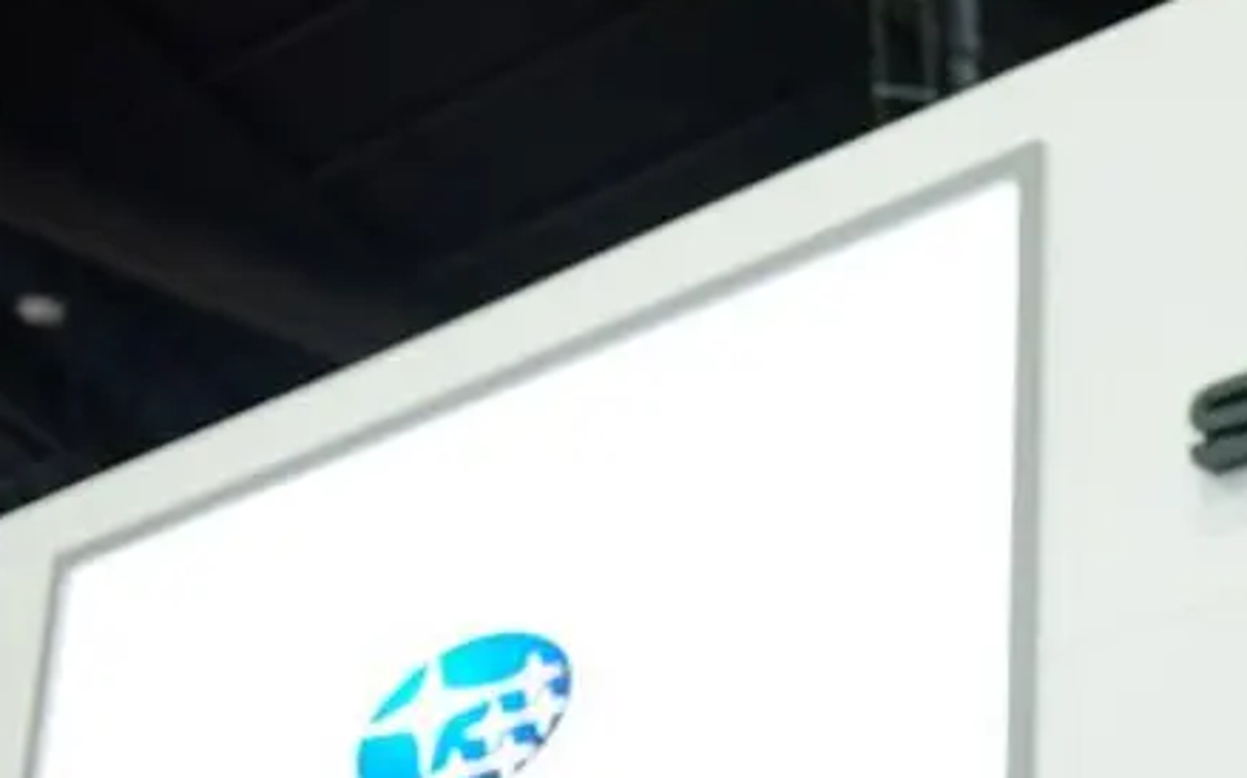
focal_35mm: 96
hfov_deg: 21.4
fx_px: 3261
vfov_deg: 13.5
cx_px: 997
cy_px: 656
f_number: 2
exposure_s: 1/100
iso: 400
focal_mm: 35
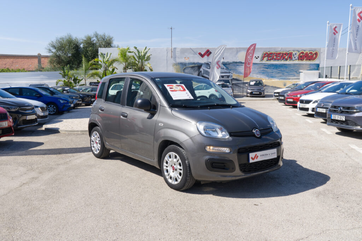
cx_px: 181
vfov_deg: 41.1
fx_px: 322
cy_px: 120
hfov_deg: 58.7
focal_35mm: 32
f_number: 10
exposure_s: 1/180
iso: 160
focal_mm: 21.5
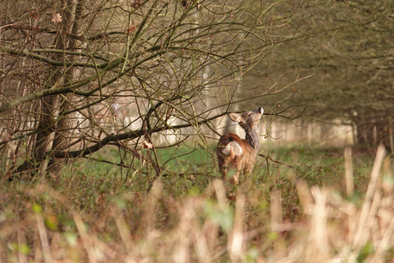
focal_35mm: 600
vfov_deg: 2.3
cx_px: 197
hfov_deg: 3.4
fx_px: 6568
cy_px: 132
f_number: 4
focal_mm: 220
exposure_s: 1/250
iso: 200
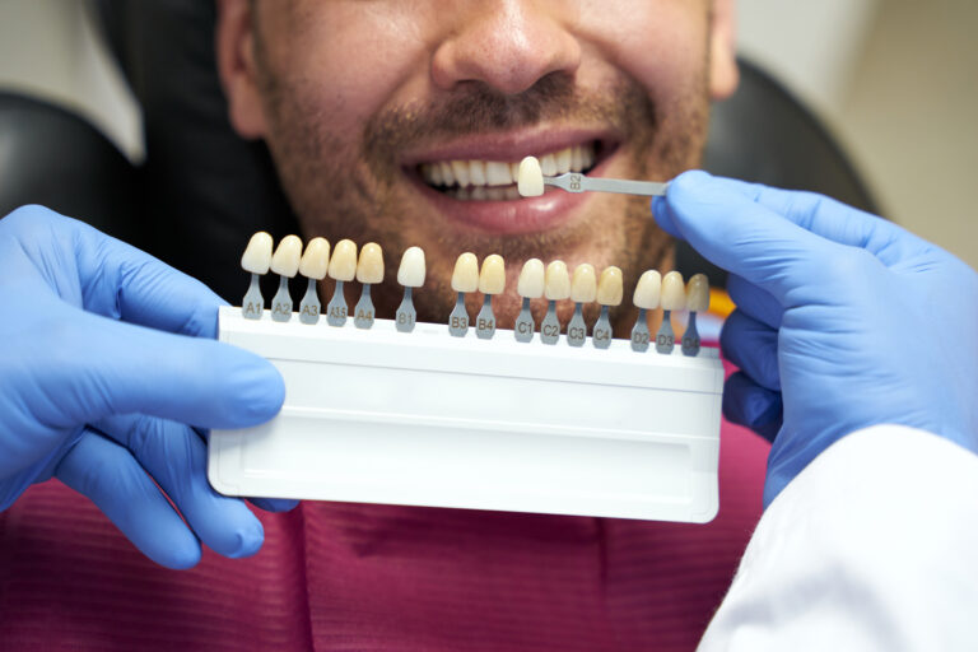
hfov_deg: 28.8
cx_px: 489
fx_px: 1902
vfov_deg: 19.5
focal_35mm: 70
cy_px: 326
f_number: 3.2
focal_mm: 70
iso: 320
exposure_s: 1/250
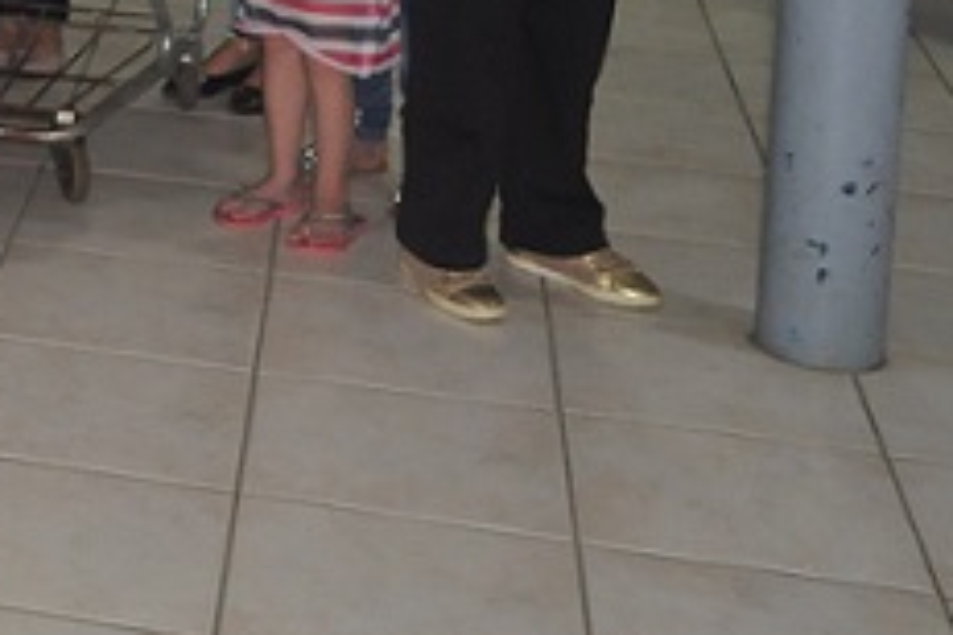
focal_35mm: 98
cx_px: -441
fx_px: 2594
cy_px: -460
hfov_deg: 18.6
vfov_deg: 12.8
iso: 800
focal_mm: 18
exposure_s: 1/60
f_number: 3.5
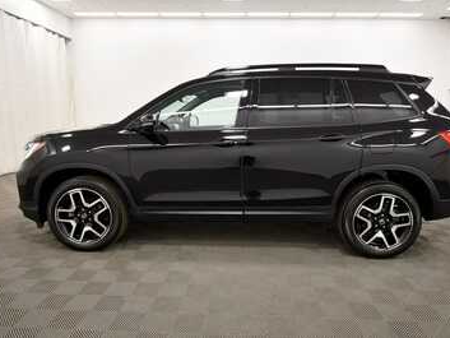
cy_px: 169
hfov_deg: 71.5
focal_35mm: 24
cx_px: 240
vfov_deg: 56.8
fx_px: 312
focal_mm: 15
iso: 1000
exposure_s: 1/125
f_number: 5
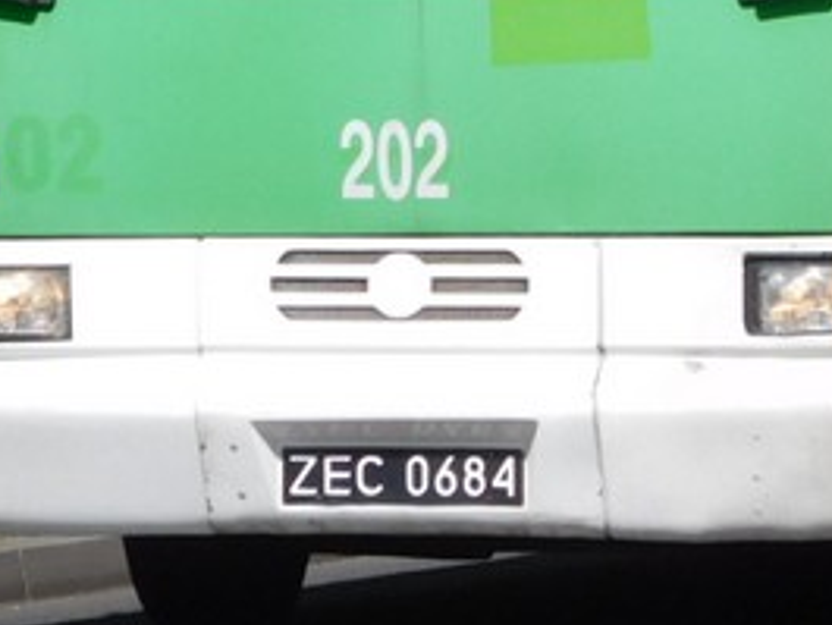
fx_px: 20439
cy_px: -275
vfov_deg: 1.7
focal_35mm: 850
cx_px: 728
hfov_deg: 2.3
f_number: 5.7
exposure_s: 1/500
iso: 125
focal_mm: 44.6
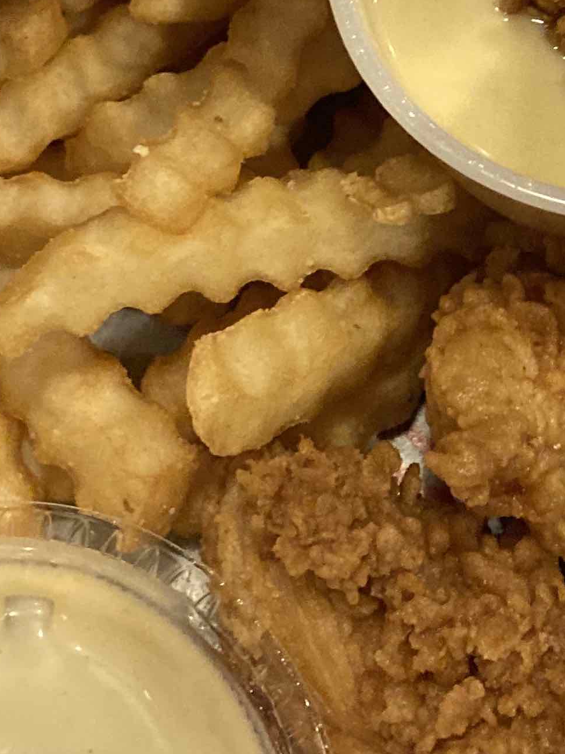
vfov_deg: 20.7
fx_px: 1894
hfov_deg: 16.8
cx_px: 498
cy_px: -201
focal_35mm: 87
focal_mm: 3.99
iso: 320
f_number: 1.8
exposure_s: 1/40
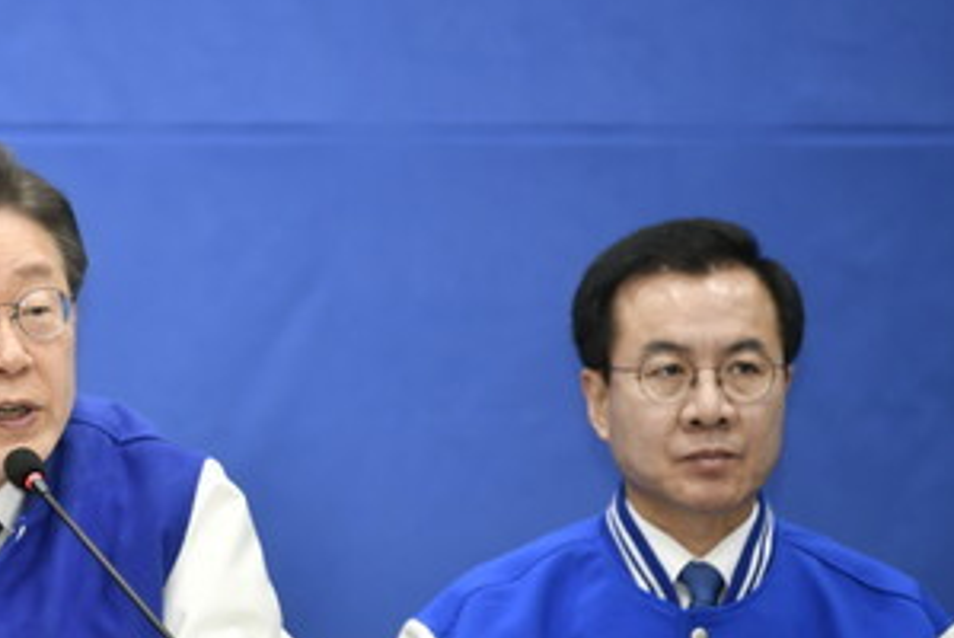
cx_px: 13
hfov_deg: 5.1
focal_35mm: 401
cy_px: 306
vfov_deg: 3.4
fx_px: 10637
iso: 1000
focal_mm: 200
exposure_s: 1/100
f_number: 2.8
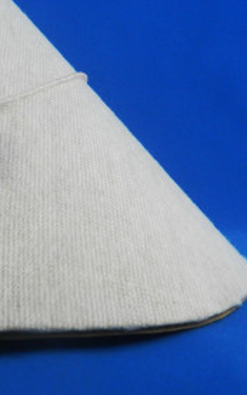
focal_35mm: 88
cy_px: 155
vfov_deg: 23.5
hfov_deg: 14.4
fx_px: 948
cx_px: -43
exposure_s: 1/60
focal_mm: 8.1
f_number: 4.2
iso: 500
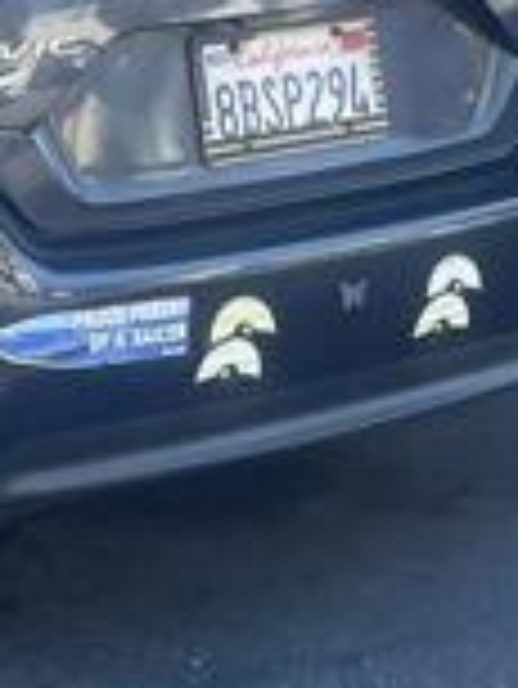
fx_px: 3327
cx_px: 108
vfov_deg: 11.3
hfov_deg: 8.9
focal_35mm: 167
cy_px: -396
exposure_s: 1/388
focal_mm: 5.1
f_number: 1.6
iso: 32
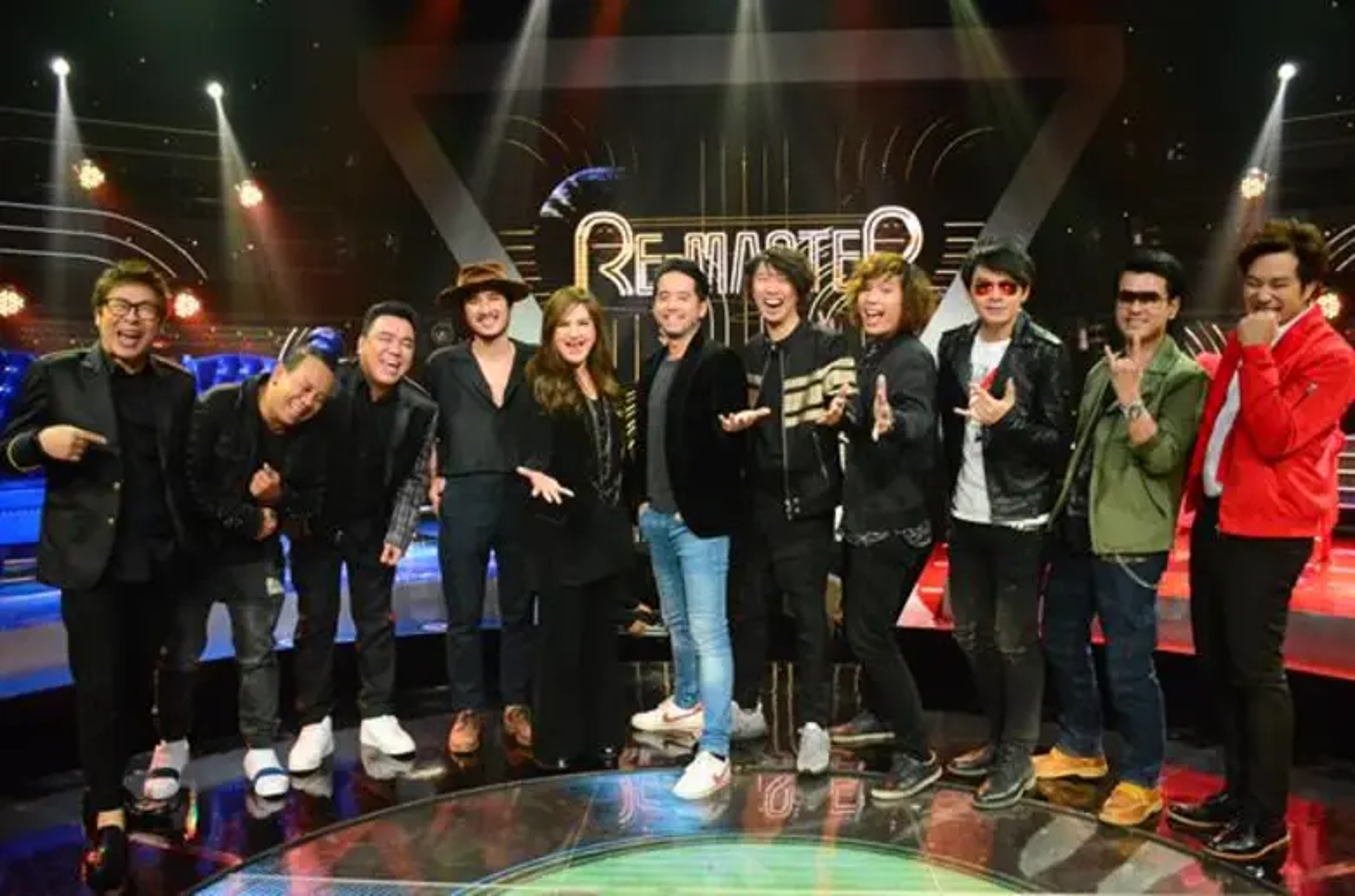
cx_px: 678
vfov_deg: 43.4
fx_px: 1126
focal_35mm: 30
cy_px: 448
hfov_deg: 62.1
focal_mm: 20
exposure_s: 1/800
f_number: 3.5
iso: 6400
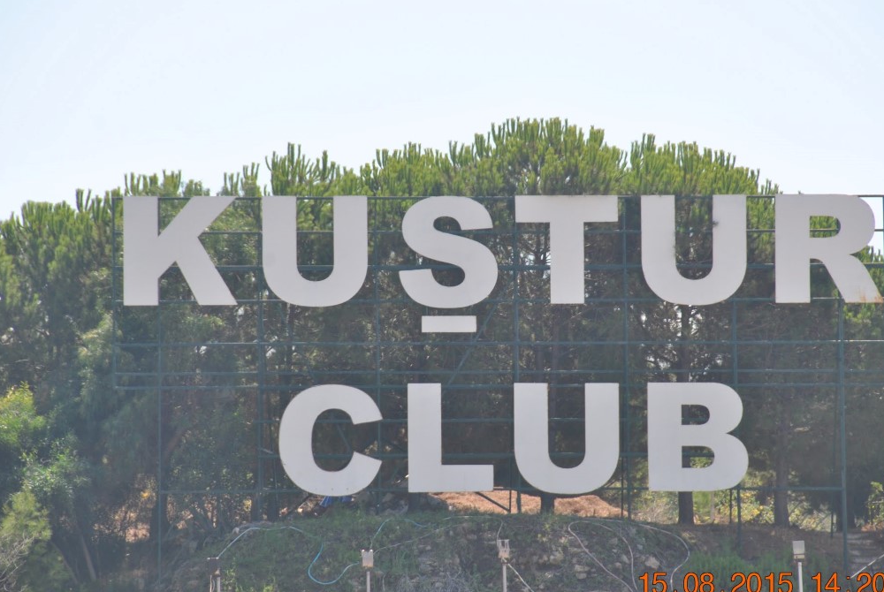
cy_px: 296
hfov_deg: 6.0
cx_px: 477
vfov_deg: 4.0
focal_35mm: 344
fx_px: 8459
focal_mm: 200
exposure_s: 1/200
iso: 100
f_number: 8
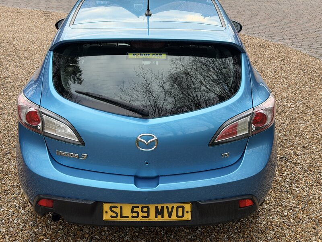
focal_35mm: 48
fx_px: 446
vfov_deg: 30.3
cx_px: 161
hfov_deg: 39.7
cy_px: 121
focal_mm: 6.76
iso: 80
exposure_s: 1/405
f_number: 1.78
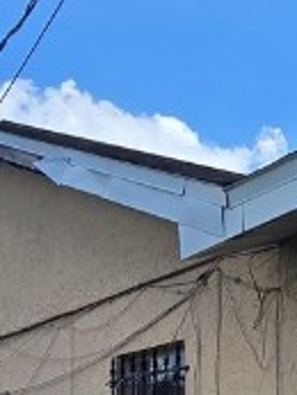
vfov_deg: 23.6
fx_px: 880
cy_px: 448
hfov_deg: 15.7
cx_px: 569
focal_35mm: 77
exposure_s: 1/2082
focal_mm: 2.2
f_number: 2.2
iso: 50
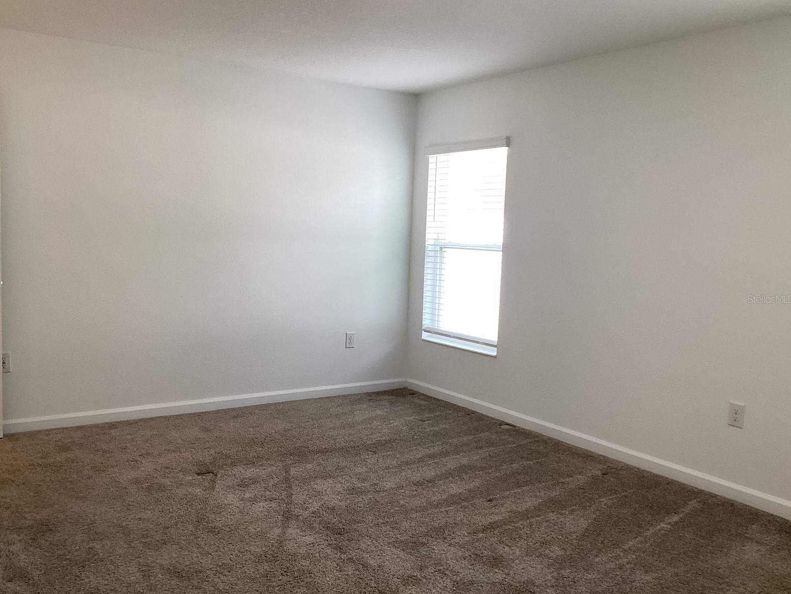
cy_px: 299
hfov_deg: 56.8
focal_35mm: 32
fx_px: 731
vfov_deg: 44.2
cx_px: 387
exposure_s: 1/60
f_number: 2.4
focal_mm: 3.3
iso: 64
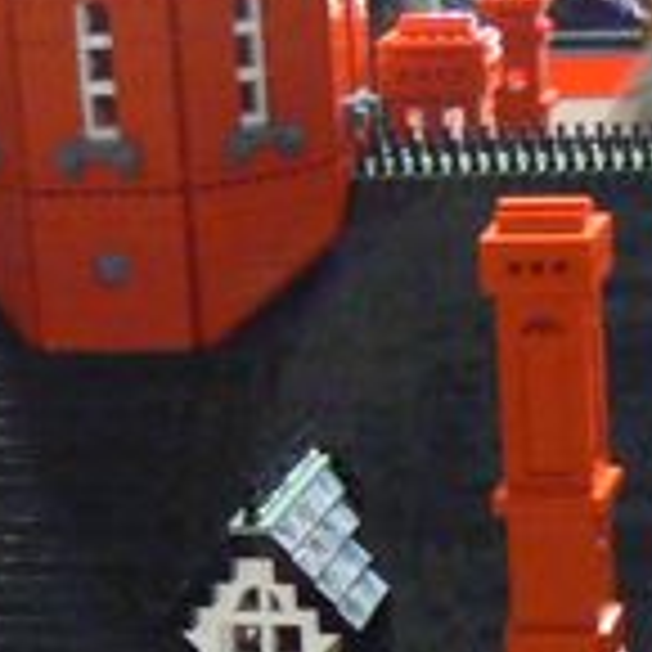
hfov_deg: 10.0
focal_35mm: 175
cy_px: 814
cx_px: 148
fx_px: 3729
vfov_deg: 9.8
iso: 200
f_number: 2.8
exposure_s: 1/10
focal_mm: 6
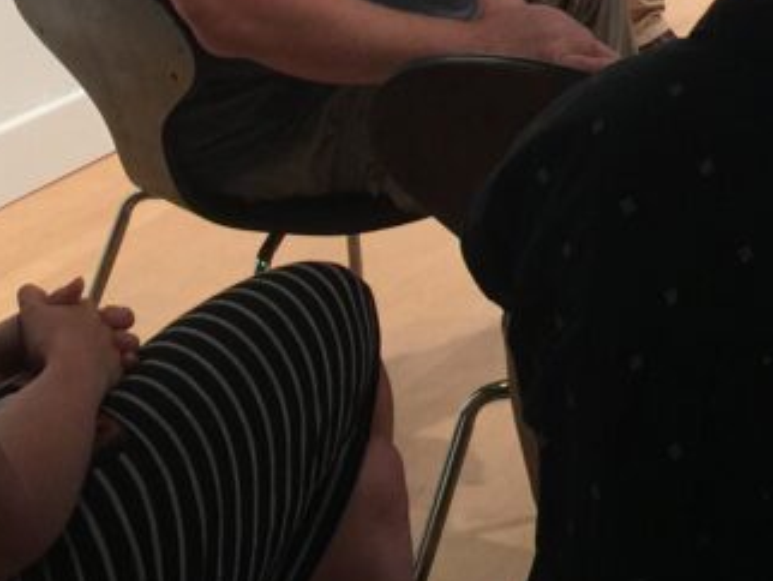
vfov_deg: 13.1
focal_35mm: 108
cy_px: -264
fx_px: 2414
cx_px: 504
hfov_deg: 18.2
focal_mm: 4.15
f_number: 2.2
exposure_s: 1/30
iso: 40
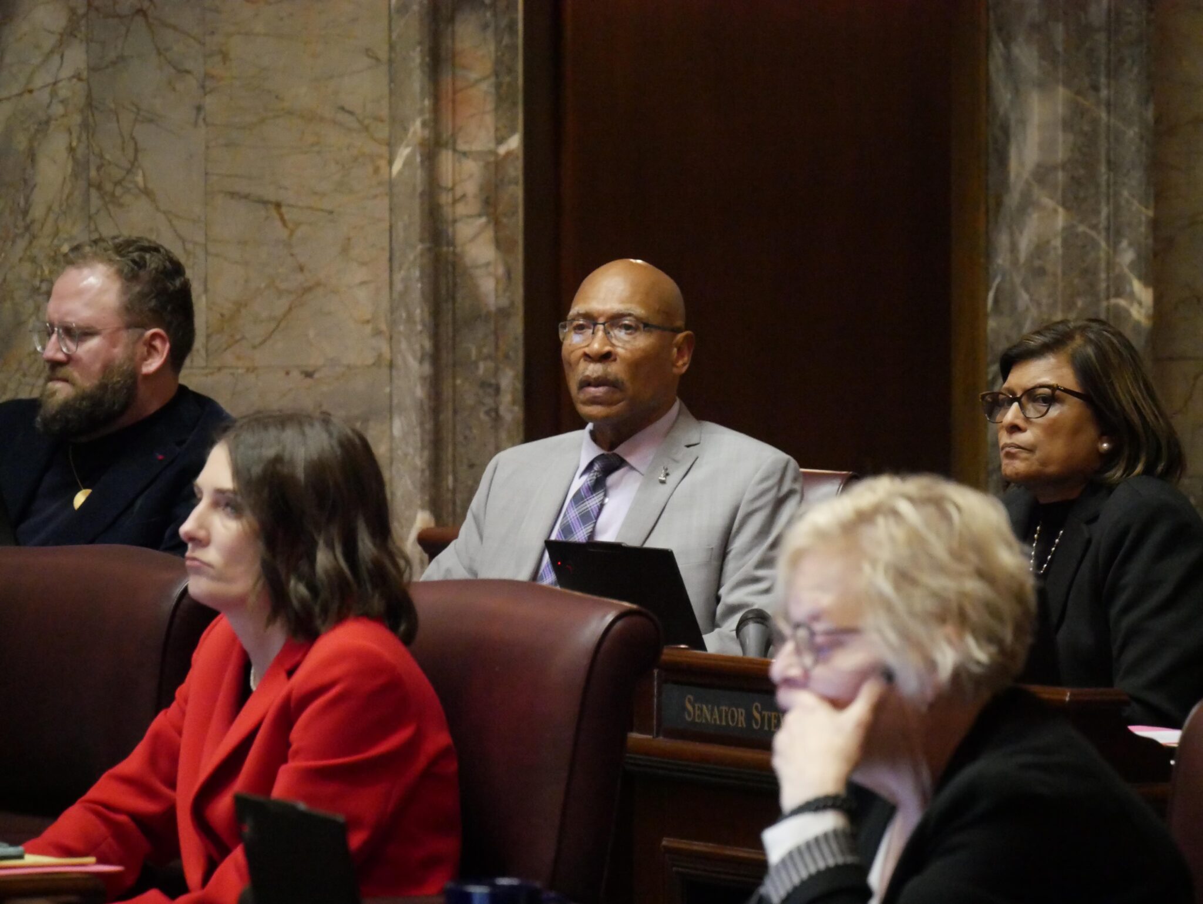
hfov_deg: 6.6
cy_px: 452
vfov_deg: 5.0
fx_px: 10431
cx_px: 602
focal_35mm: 300
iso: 6400
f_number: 5.6
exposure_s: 1/60
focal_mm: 150
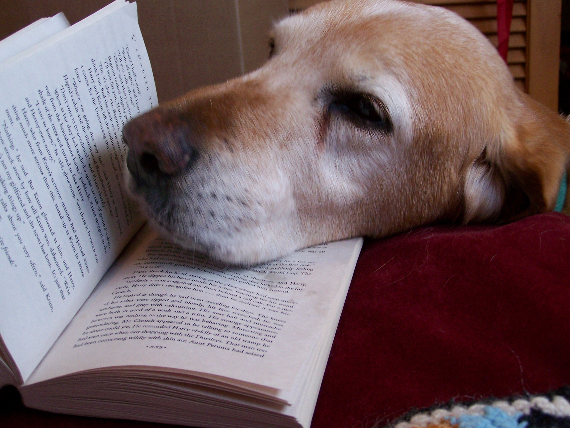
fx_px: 922
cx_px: 285
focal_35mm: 56
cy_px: 214
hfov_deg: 34.3
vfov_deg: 26.1
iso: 200
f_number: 3.1
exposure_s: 1/20
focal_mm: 9.3
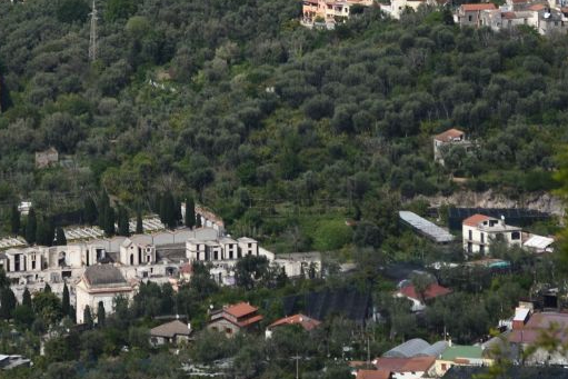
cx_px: -98
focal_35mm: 345
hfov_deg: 5.9
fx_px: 5445
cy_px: -331
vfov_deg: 4.0
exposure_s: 1/4000
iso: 400
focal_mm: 86
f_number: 4
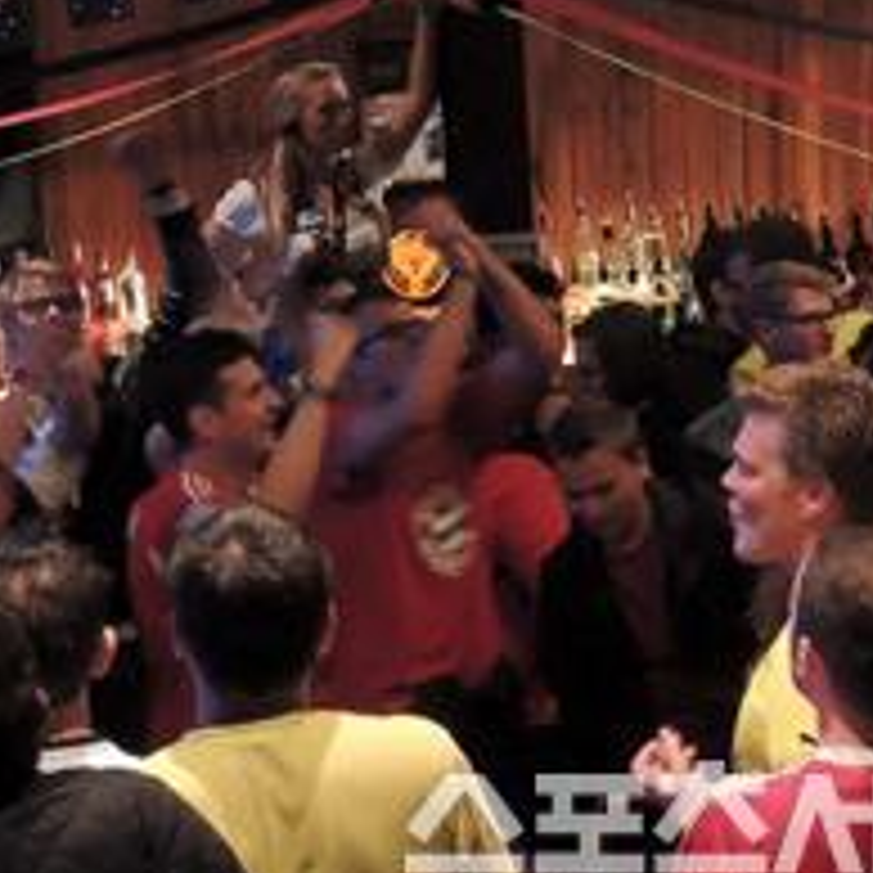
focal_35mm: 138
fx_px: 3938
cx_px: 837
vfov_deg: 12.6
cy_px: 104
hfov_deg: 12.5
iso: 1600
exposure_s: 1/15
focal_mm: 9.9
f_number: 3.5
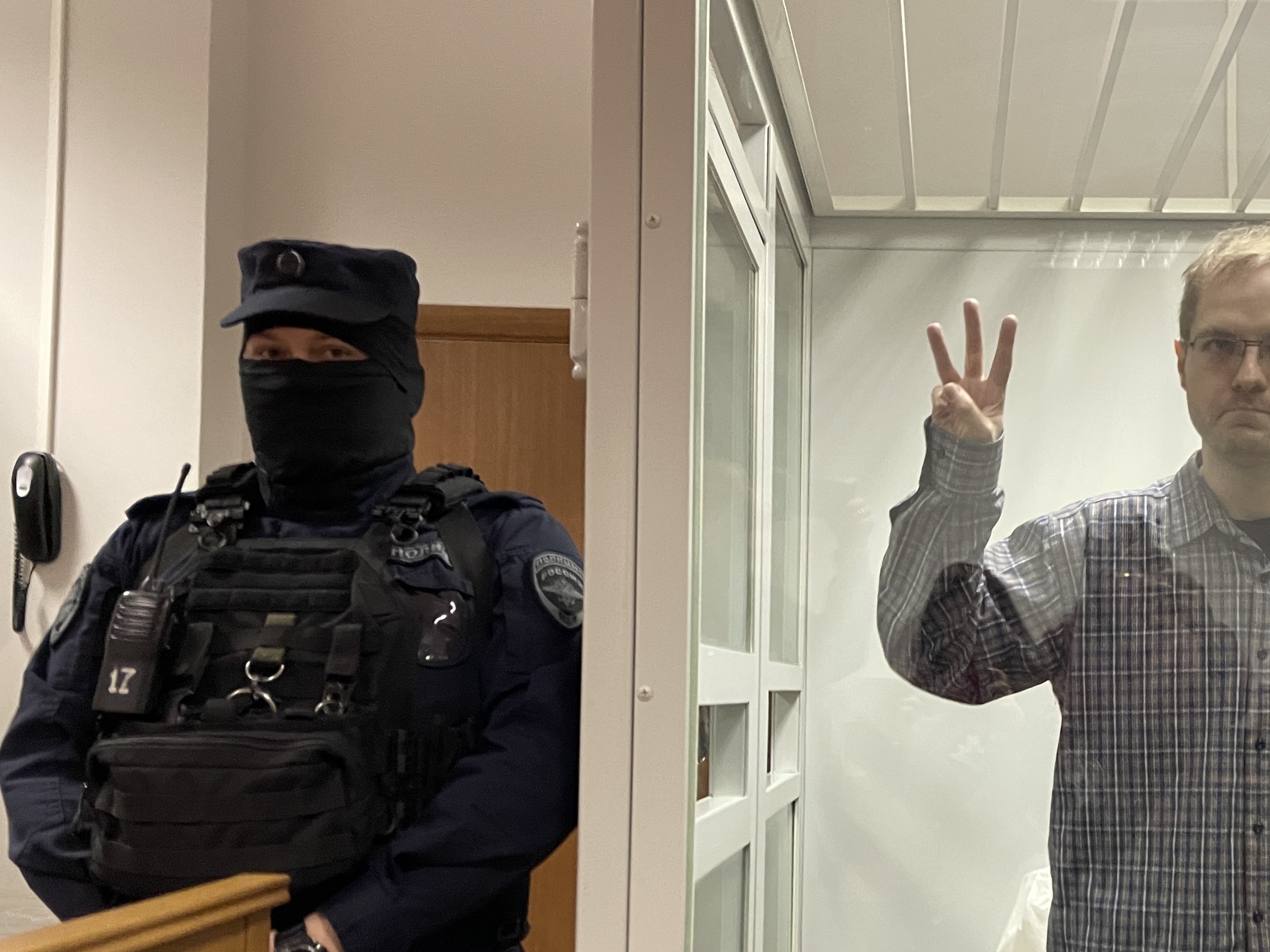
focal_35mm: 40
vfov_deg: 35.4
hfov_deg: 45.4
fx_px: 1468
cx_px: 934
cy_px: 679
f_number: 1.6
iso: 320
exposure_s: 1/50
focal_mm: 4.2
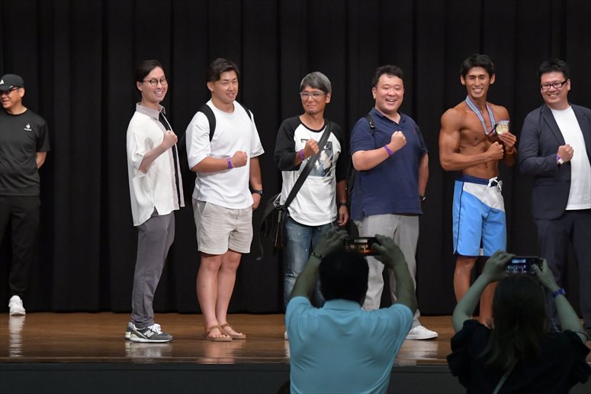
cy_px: 197
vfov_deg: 7.5
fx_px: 3003
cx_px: 296
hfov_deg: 11.2
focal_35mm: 183
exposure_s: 1/400
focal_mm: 122
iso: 6400
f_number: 5.6
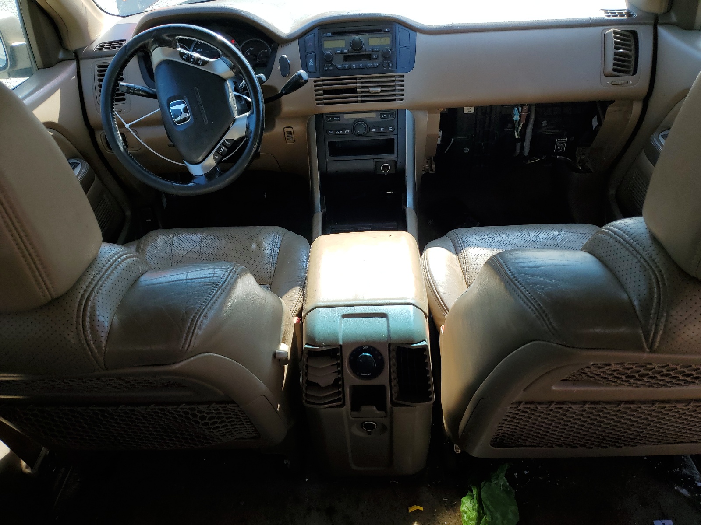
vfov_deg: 53.1
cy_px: 262
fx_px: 527
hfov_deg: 67.3
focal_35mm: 26
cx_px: 350
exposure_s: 1/500
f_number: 1.5
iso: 50
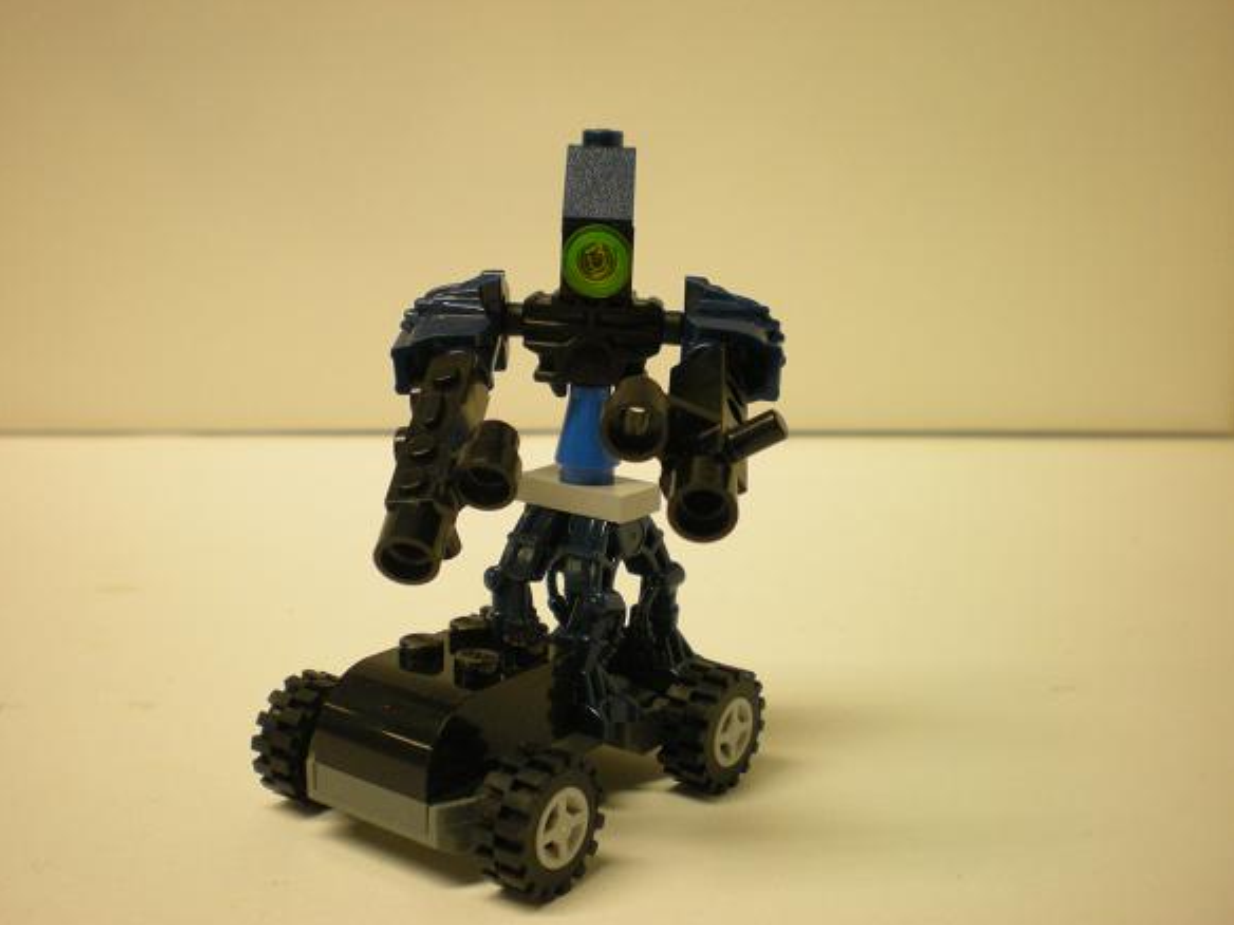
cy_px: 449
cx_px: 593
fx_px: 1426
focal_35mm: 40
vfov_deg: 36.0
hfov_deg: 46.8
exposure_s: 1/38.4
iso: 200
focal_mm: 6.3
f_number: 3.1
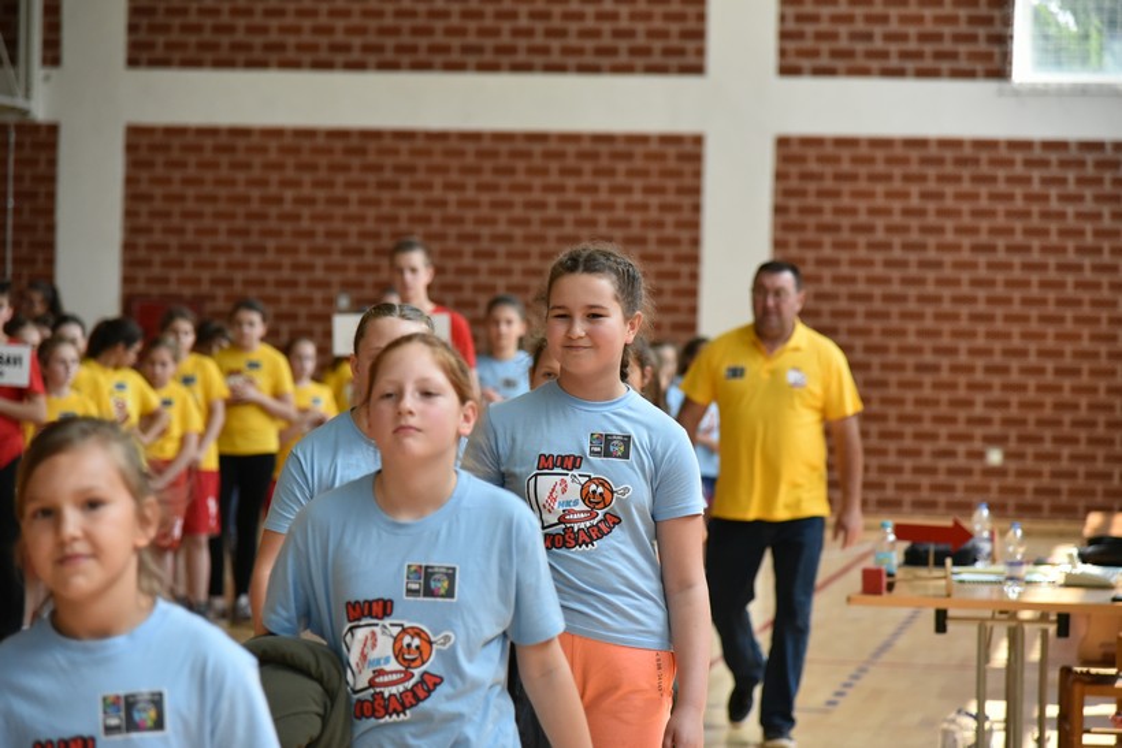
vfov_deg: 13.0
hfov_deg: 19.5
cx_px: 561
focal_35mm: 105
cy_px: 374
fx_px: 3273
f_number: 4
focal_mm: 105
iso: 3200
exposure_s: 1/2500
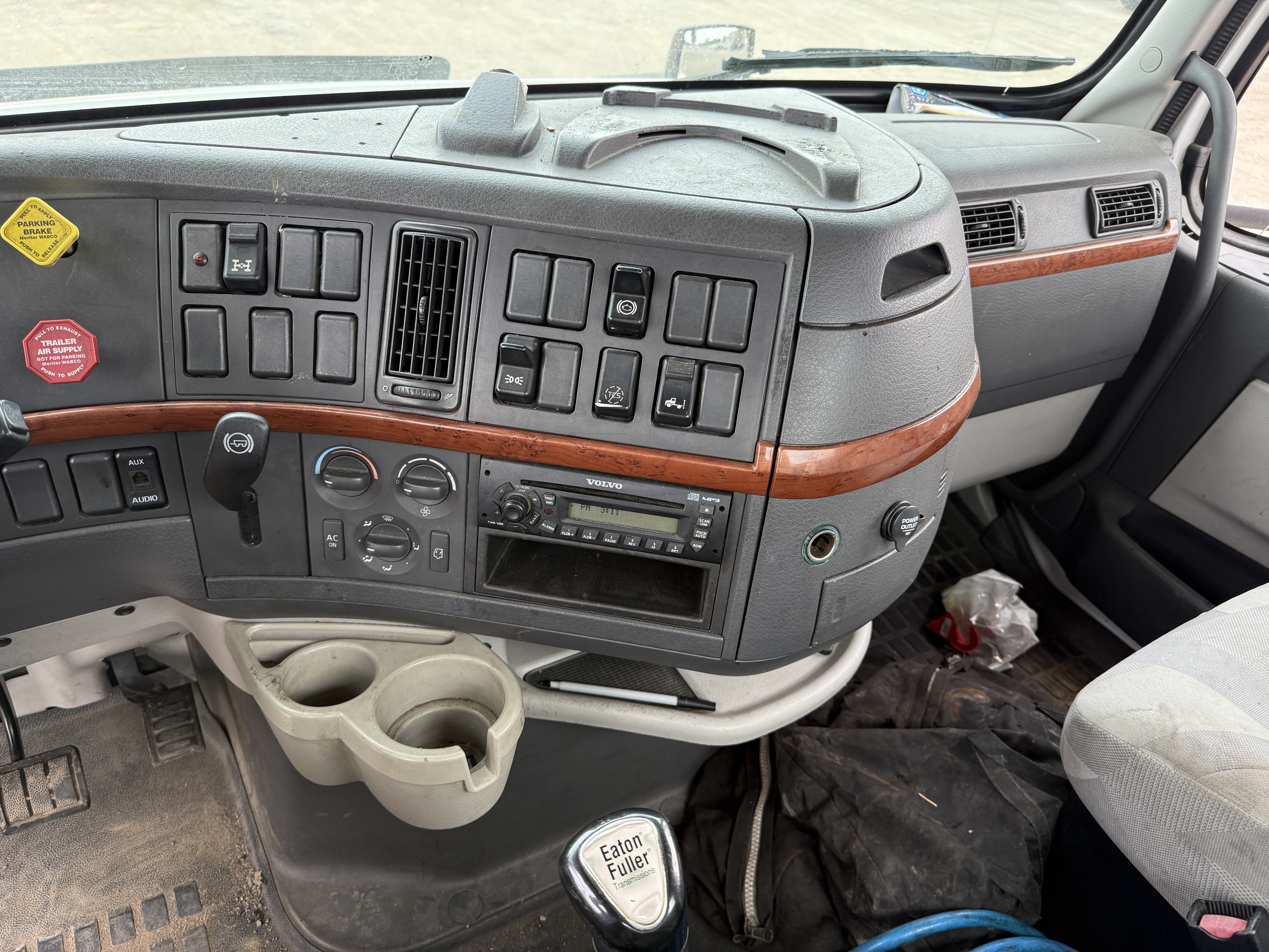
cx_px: 634
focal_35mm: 24
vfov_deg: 56.8
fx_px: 880
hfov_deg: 71.6
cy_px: 476
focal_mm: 6.76
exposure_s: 1/231
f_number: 1.78
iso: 125
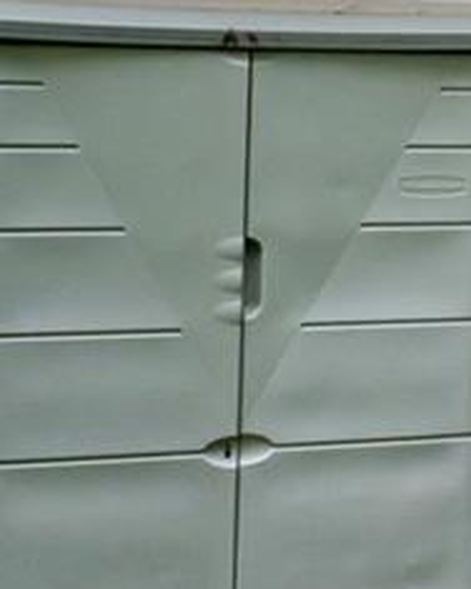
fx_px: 2283
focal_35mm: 131
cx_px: 1643
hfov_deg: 8.6
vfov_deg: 14.6
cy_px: 80
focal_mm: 16
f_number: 9
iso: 400
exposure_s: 1/320
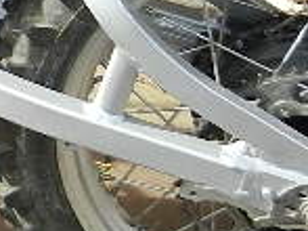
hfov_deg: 10.5
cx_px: -289
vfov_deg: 8.3
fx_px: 1547
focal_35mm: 174
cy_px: -162
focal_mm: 4.5
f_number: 3.5
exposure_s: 1/200
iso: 160
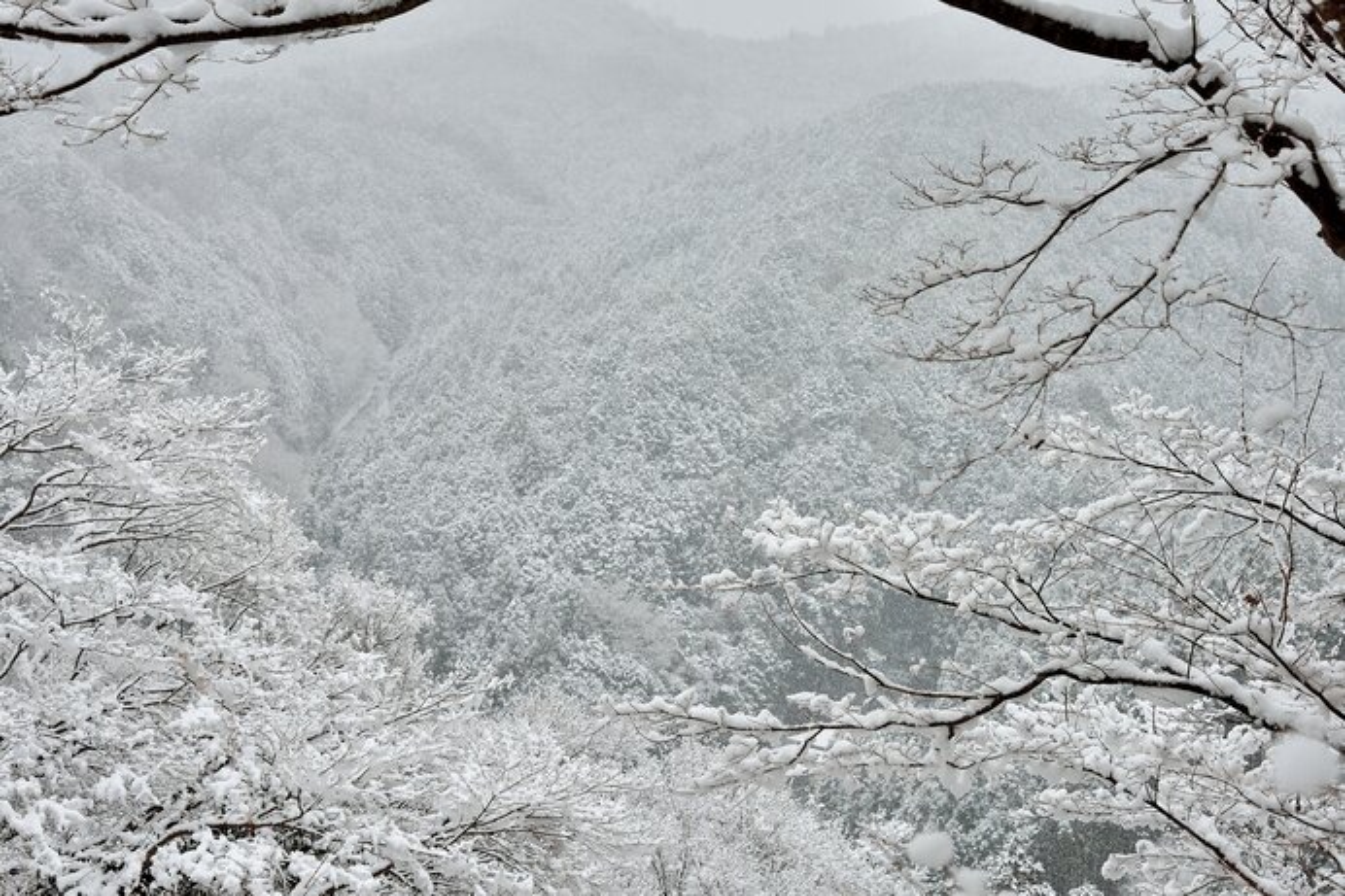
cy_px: 448
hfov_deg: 32.4
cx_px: 672
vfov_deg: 21.9
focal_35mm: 62
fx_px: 2316
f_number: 9
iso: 100
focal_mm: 62
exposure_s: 1/100
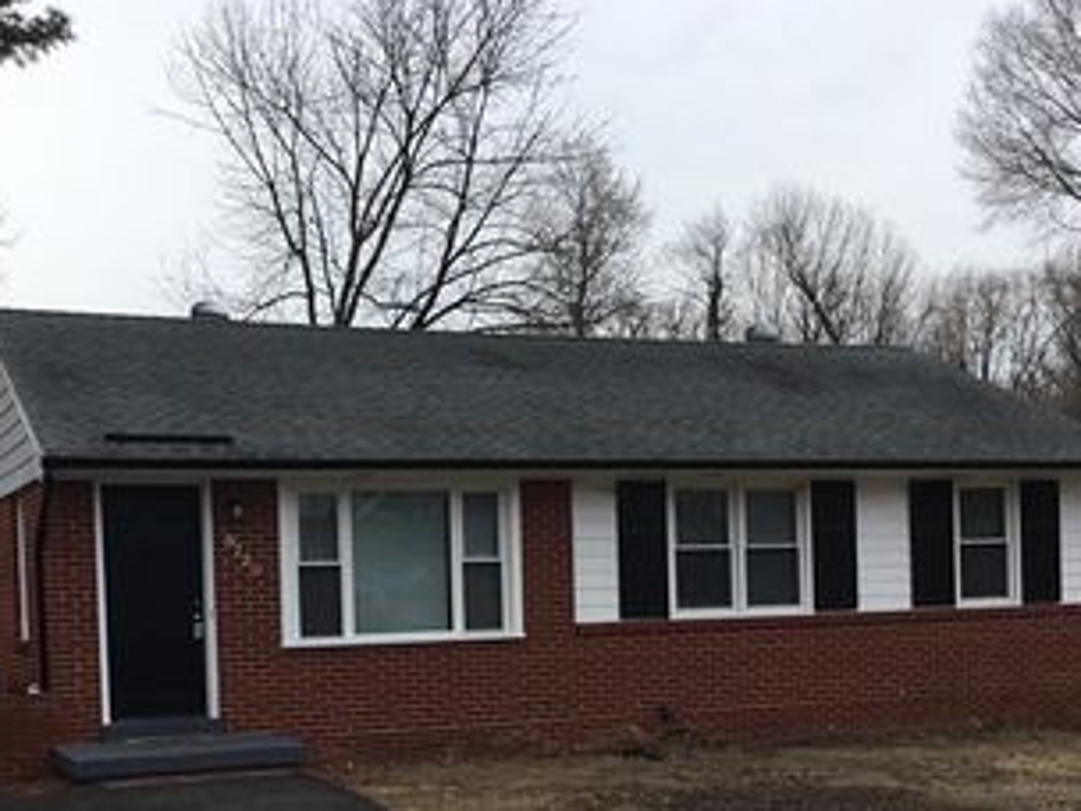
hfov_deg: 37.5
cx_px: 505
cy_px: 631
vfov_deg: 28.1
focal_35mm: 51
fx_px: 1593
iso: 25
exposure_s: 1/747
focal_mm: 3.3
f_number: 2.4
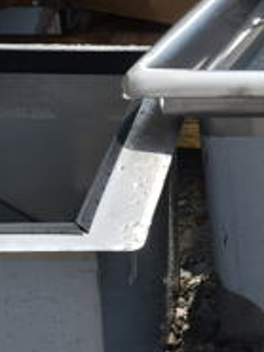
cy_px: 80
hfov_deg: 12.1
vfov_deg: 17.8
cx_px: 520
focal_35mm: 110
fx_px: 1113
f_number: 11
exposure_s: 1/320
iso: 100
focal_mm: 23
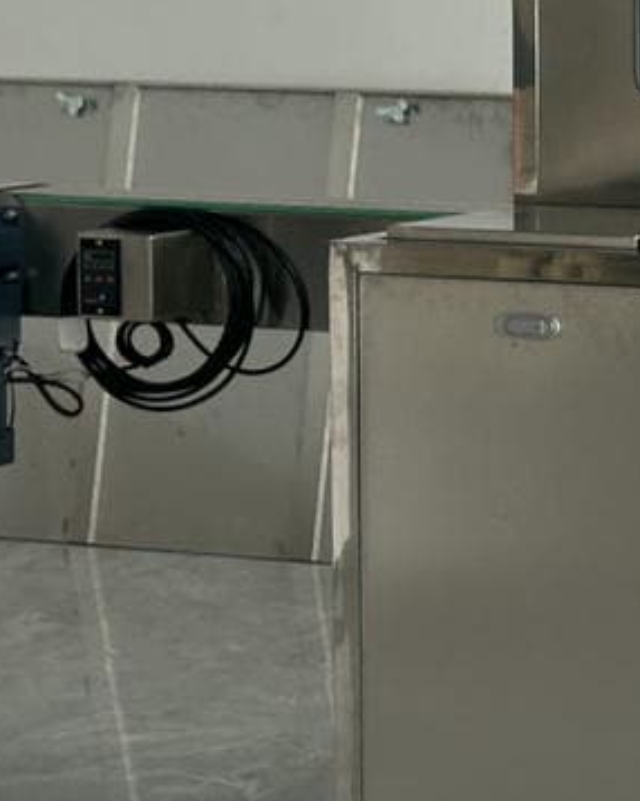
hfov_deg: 9.5
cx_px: 973
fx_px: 3720
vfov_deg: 12.3
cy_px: 289
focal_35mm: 157
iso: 100
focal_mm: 6.86
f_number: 1.78
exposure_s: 1/60
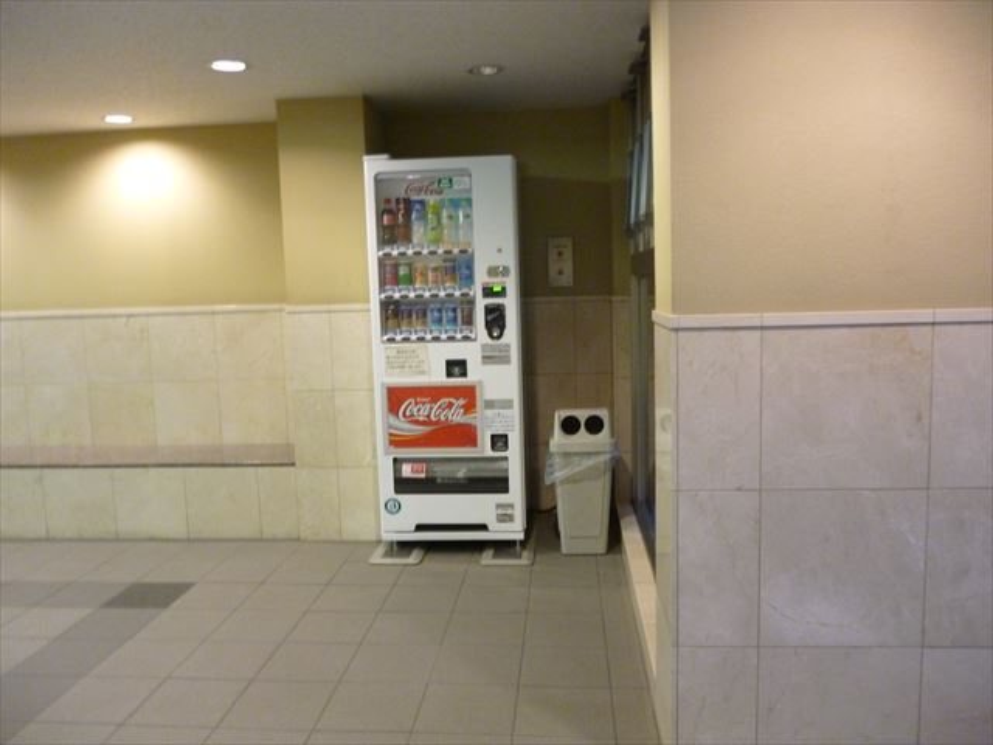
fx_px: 803
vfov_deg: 49.7
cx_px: 496
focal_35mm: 28
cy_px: 372
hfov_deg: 63.4
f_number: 3.1
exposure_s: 1/8
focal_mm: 5
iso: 400
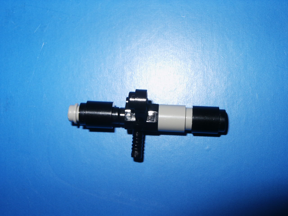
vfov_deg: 18.9
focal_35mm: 78
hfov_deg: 25.0
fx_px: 649
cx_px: 144
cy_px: 108
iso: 64
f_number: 8
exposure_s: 1/60
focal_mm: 15.5
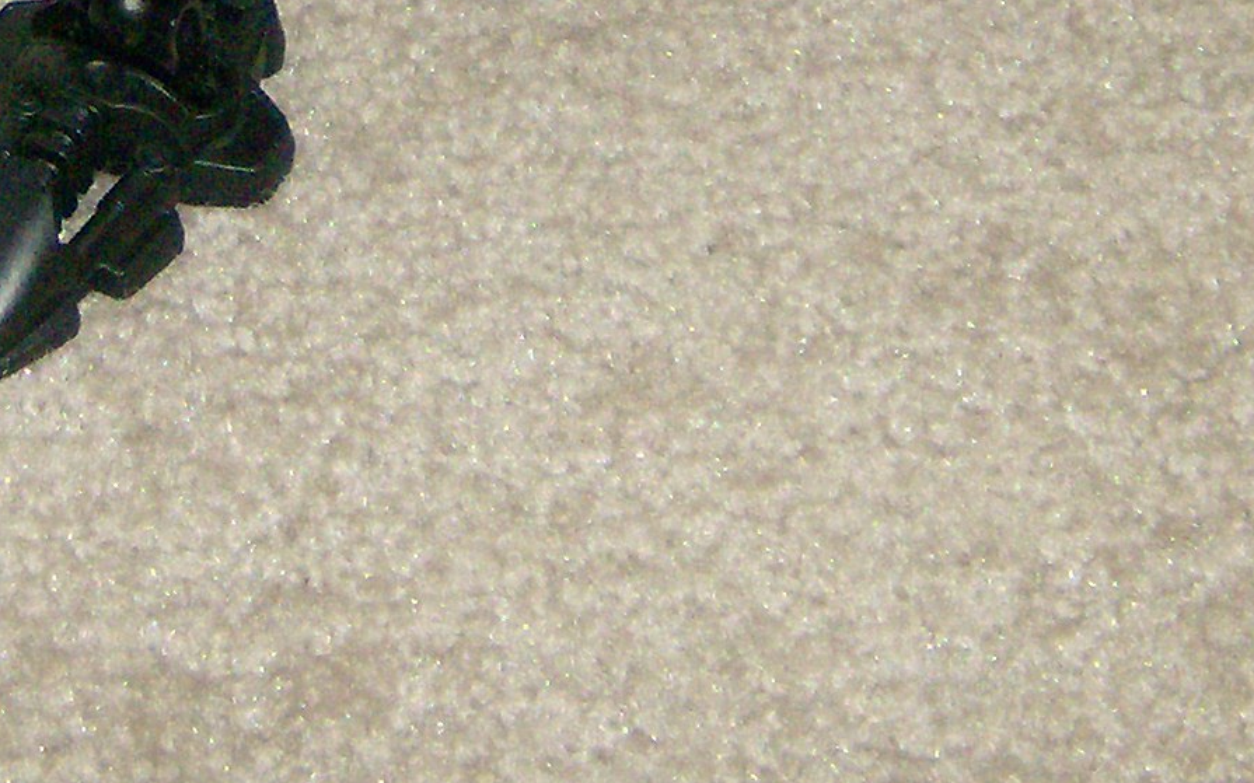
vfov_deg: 10.6
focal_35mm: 120
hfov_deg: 17.3
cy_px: -326
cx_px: 413
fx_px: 4100
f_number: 2.8
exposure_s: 1/60
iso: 200
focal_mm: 6
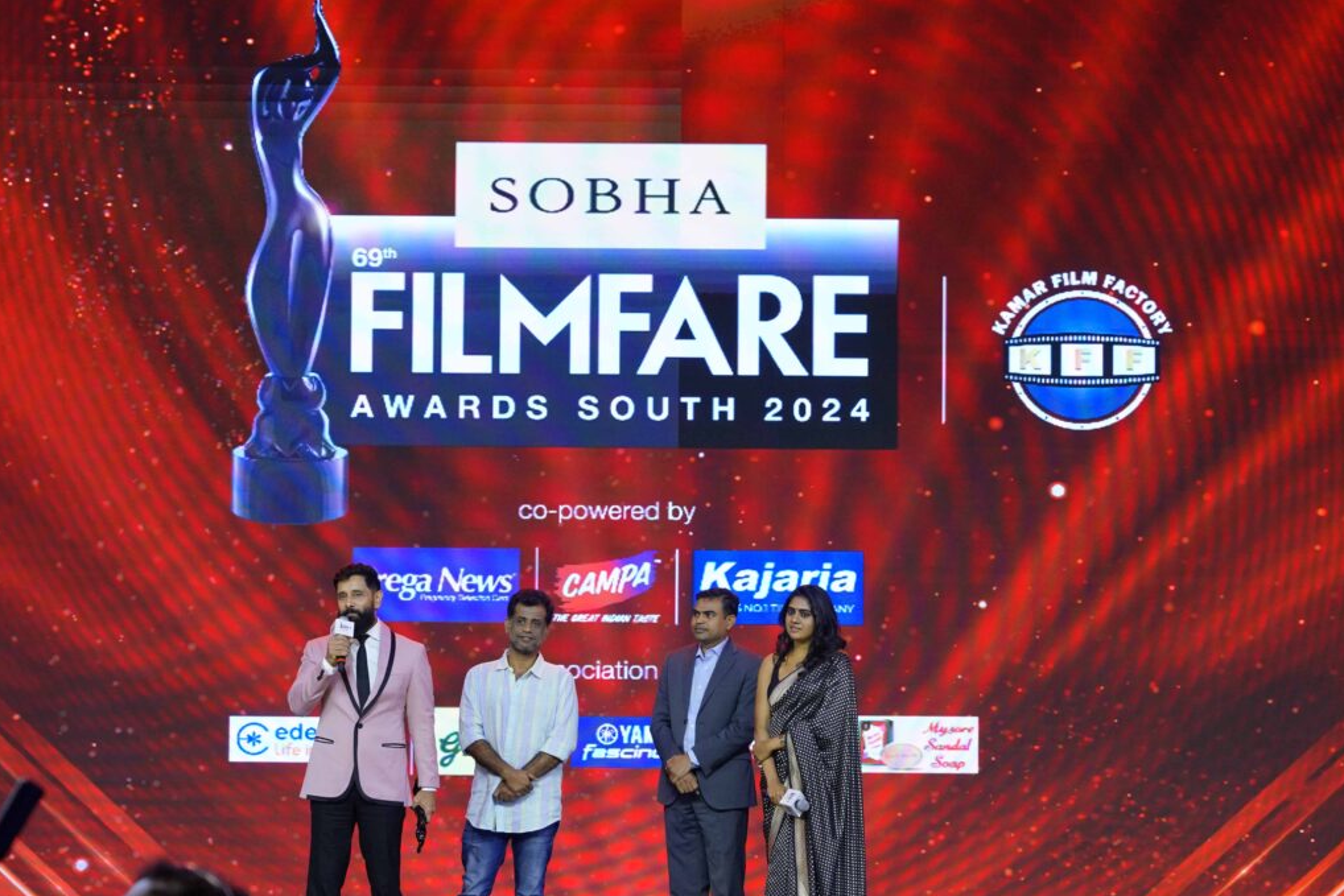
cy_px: 449
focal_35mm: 158
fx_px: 5899
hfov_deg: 13.0
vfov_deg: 8.7
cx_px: 673
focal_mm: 105
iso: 1600
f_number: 5
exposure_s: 1/250
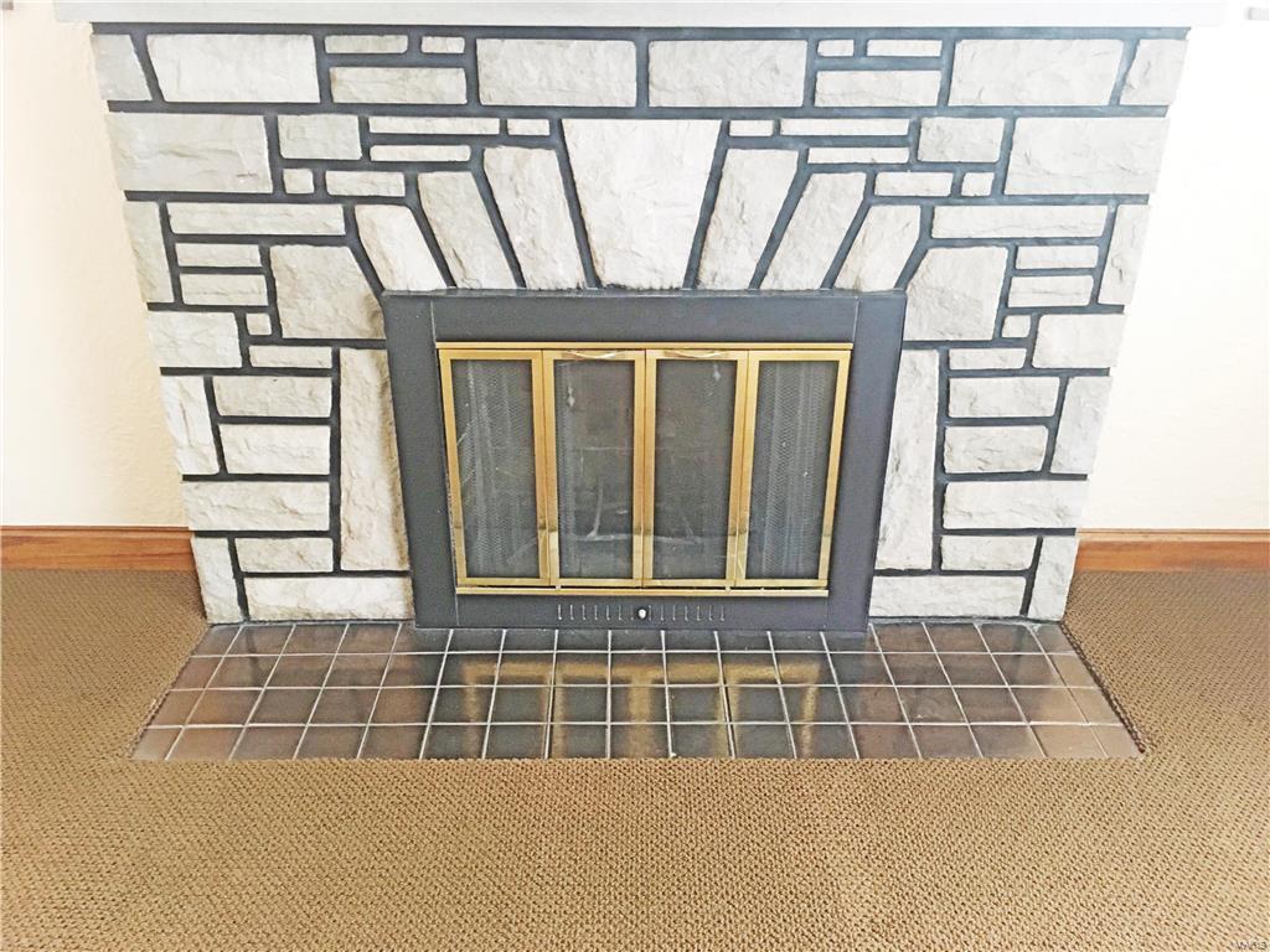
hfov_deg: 61.7
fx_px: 1064
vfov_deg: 48.2
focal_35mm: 29
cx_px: 635
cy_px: 476
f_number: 2.2
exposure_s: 1/15
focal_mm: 4.15
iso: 250
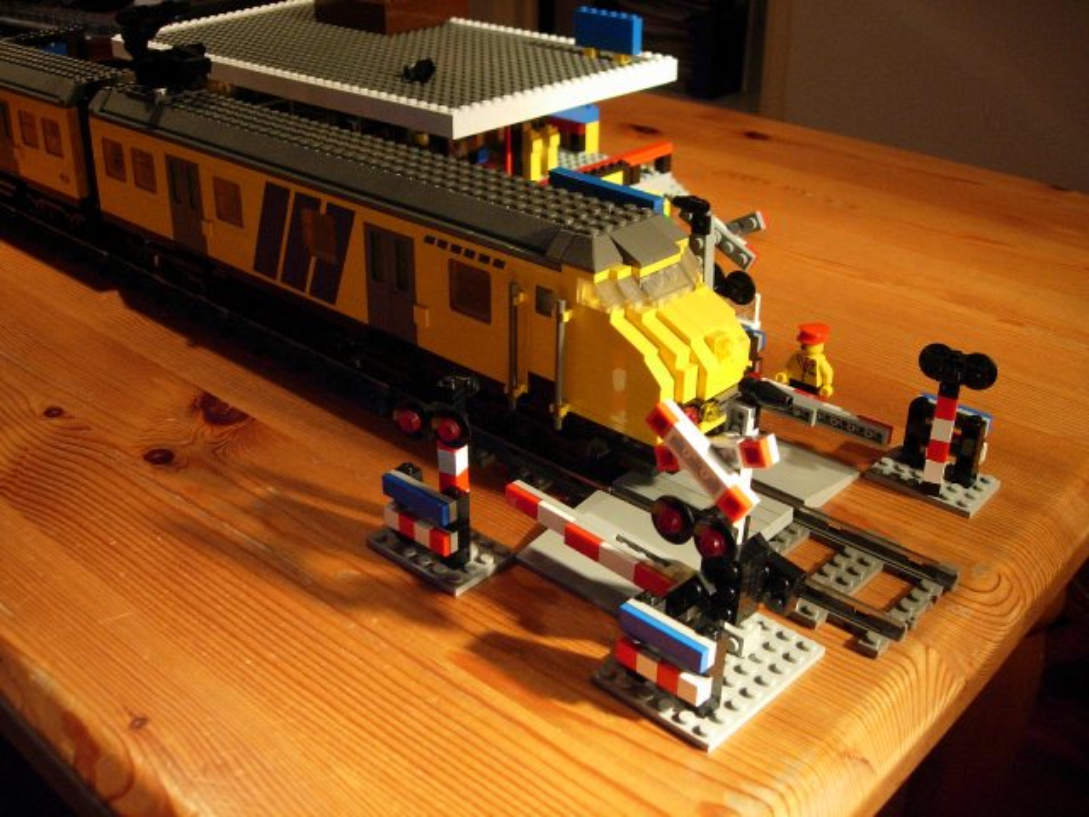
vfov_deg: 37.7
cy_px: 408
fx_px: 1195
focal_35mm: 38
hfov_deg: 49.0
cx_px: 544
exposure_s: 1/22.6
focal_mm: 7.8
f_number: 2.8
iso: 200
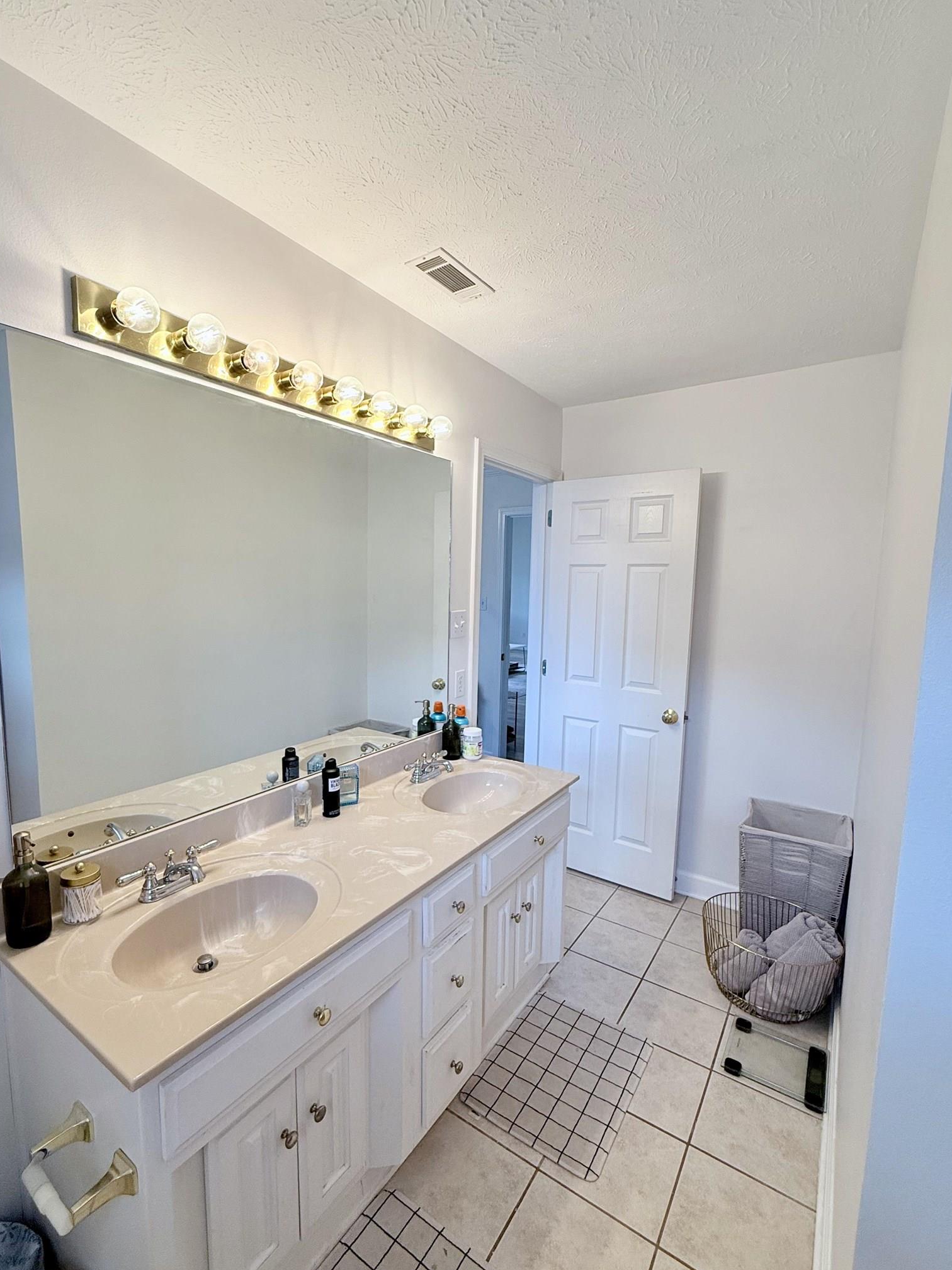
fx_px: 587
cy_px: 655
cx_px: 438
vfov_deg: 94.5
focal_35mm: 16
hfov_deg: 78.0
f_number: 2.2
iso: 80
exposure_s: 1/120
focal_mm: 2.22
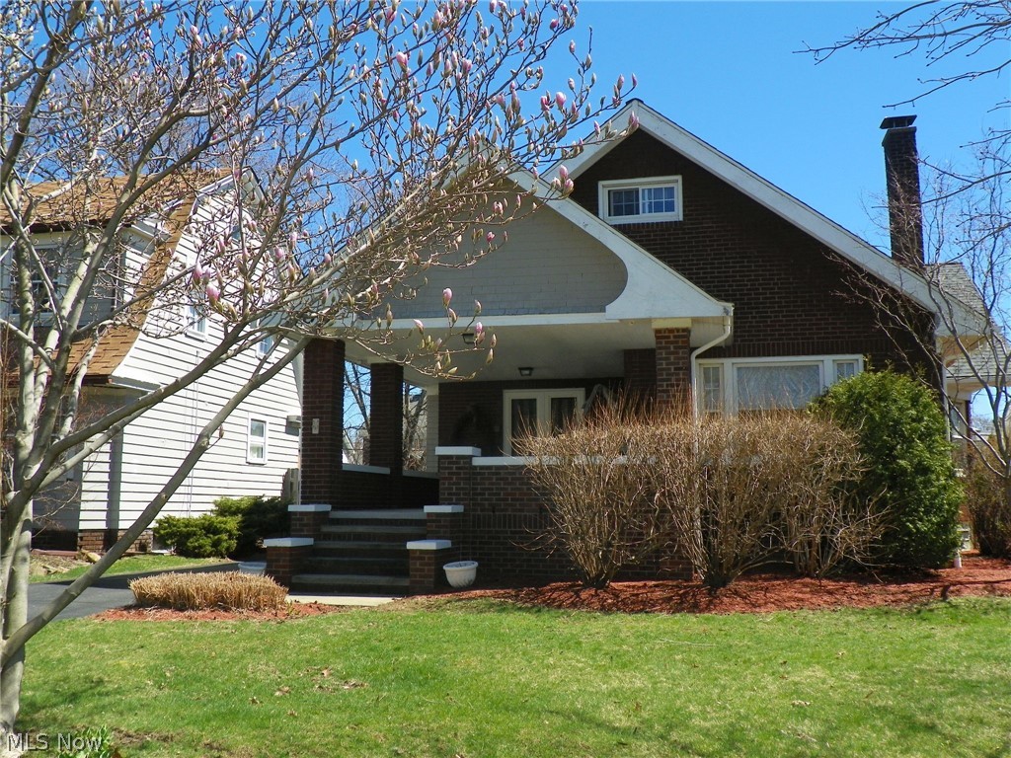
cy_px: 379
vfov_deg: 41.8
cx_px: 506
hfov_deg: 54.0
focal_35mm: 34
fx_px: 993
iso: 64
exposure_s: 1/400
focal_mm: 6.1
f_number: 4.5
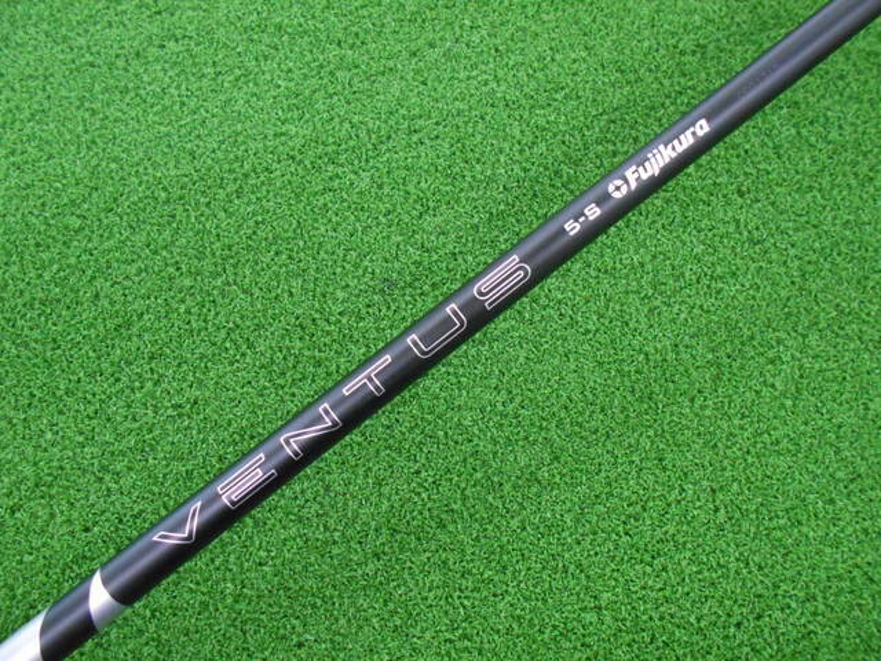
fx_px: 662
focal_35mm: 26
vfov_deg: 53.1
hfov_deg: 67.3
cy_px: 330
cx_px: 440
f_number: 3.2
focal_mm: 4.6
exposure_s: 1/80
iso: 800
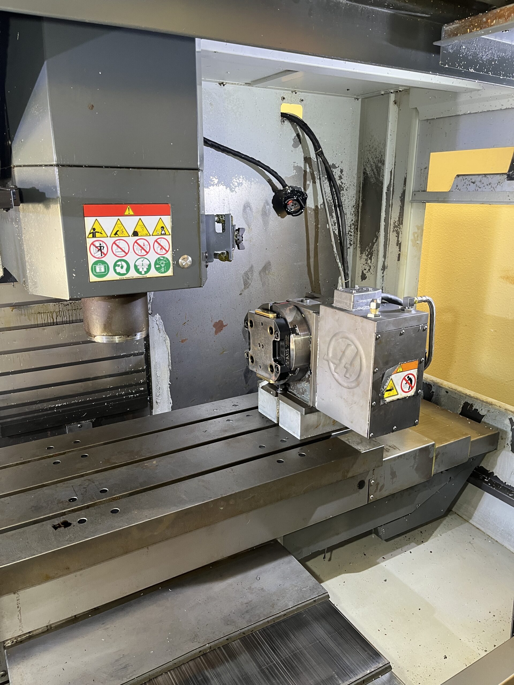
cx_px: 257
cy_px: 342
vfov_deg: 67.3
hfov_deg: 53.1
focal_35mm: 26
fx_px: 515
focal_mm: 5.1
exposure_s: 1/60
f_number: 1.6
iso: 125
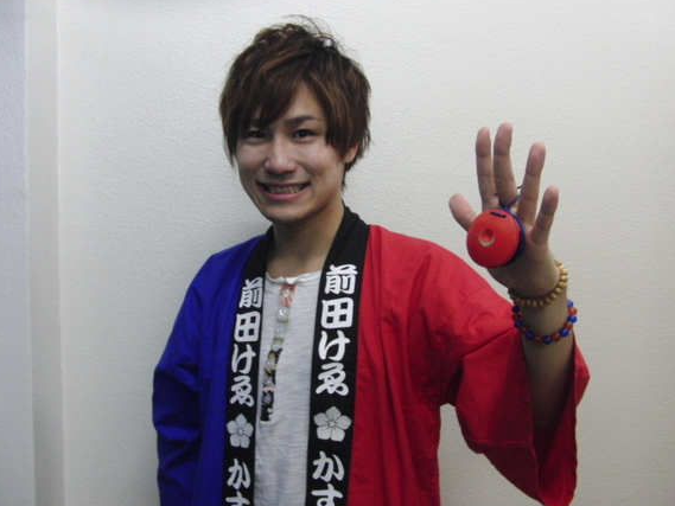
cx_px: 350
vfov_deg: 36.8
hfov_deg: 47.8
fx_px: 761
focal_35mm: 39
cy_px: 251
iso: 400
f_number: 3.6
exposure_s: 1/20
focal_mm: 6.42
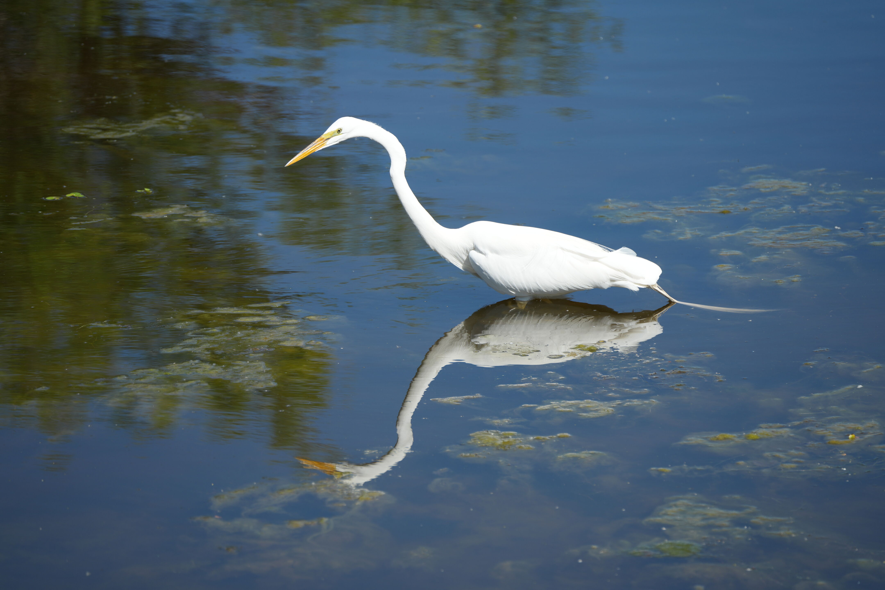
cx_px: 442
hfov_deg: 7.5
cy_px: 295
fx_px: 6711
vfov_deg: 5.0
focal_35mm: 273
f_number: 6.3
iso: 125
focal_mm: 273
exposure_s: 1/500
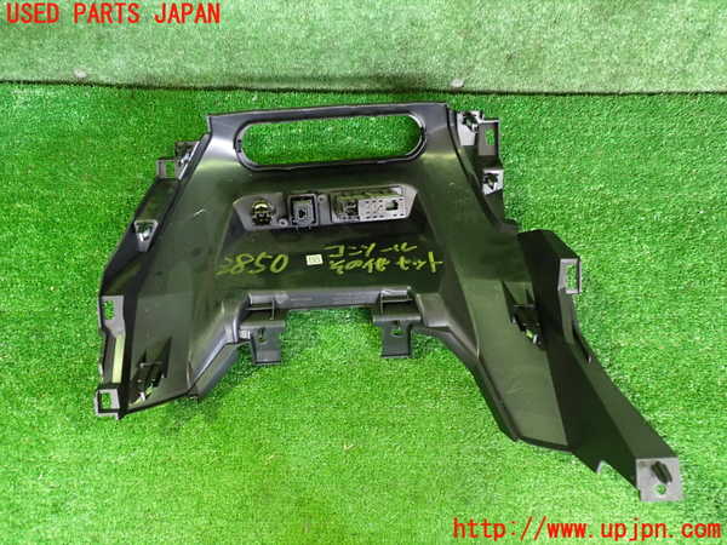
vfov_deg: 46.8
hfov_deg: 60.0
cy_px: 272
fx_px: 630
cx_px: 364
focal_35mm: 30
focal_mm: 5.4
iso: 800
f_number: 2.3
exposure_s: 1/25
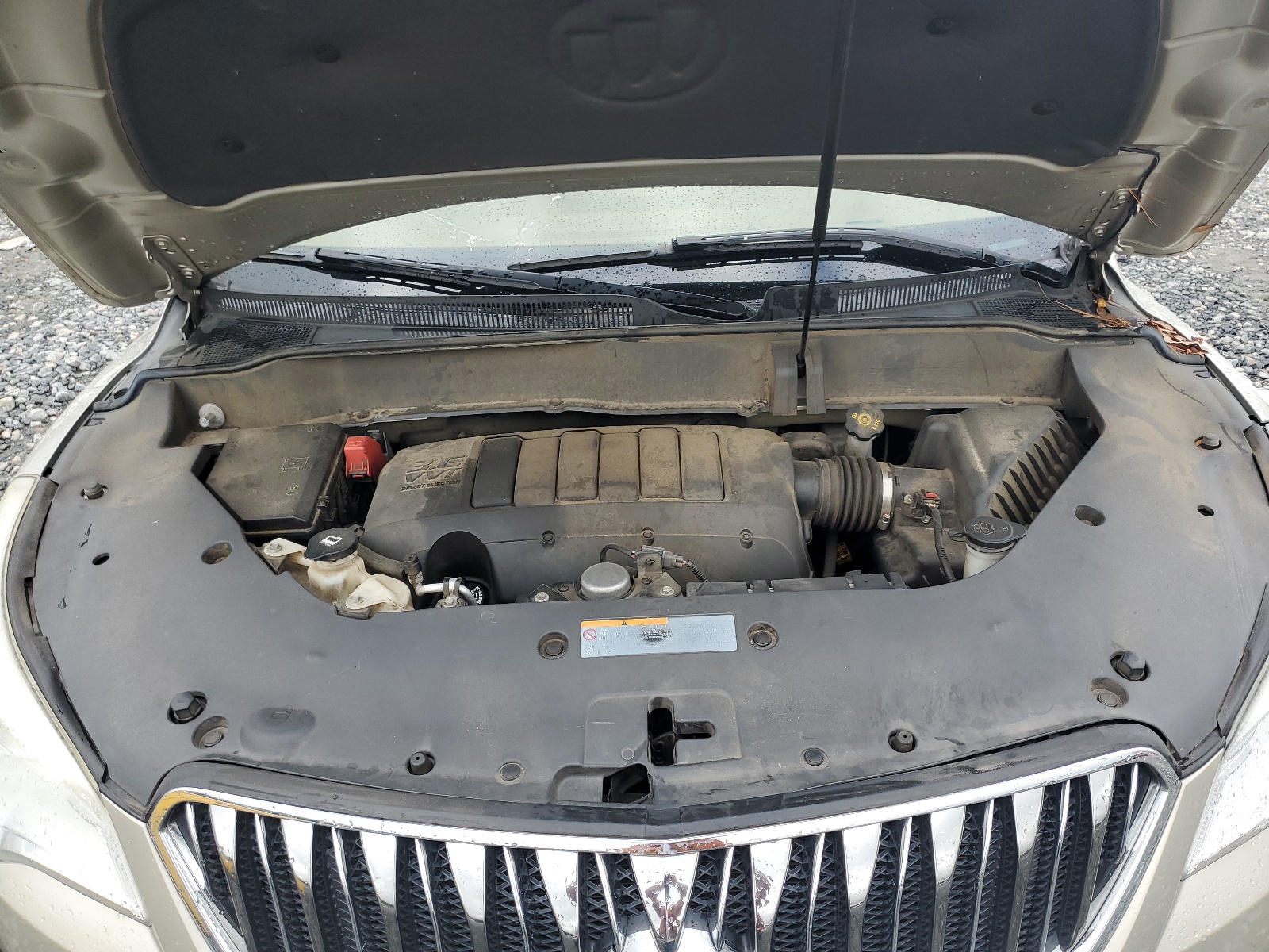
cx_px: 634
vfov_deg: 53.1
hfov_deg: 67.3
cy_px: 476
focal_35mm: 26
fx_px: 953
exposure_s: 1/400
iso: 50
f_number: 1.5
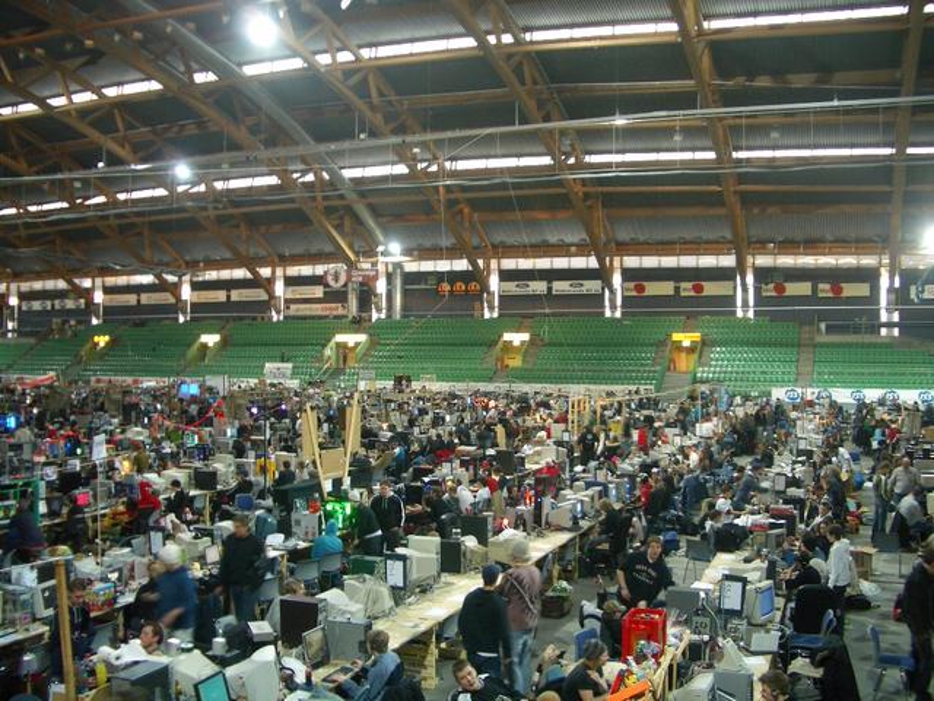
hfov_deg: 52.6
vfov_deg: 40.7
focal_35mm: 35
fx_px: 944
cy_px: 350
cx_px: 467
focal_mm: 5.8
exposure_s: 1/10
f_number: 2.6
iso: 100
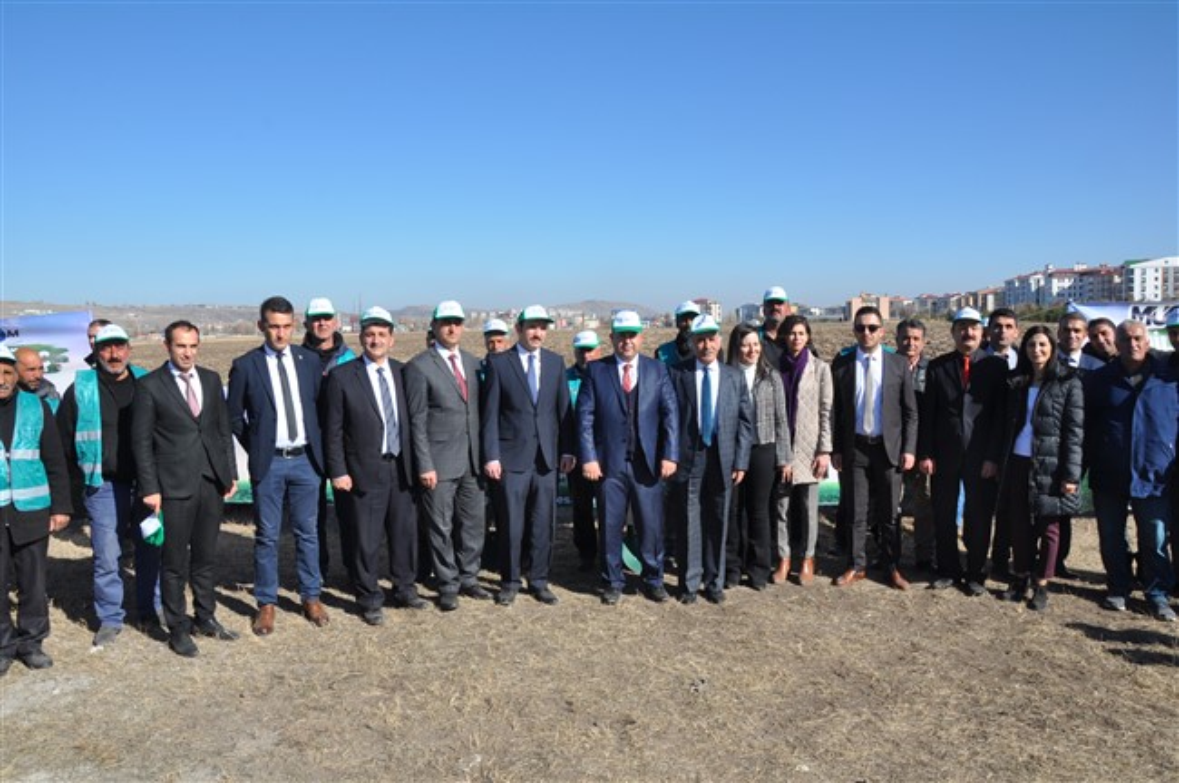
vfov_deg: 47.8
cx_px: 590
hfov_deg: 67.4
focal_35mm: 27
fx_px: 883
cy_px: 392
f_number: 13
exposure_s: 1/160
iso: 200
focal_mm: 18
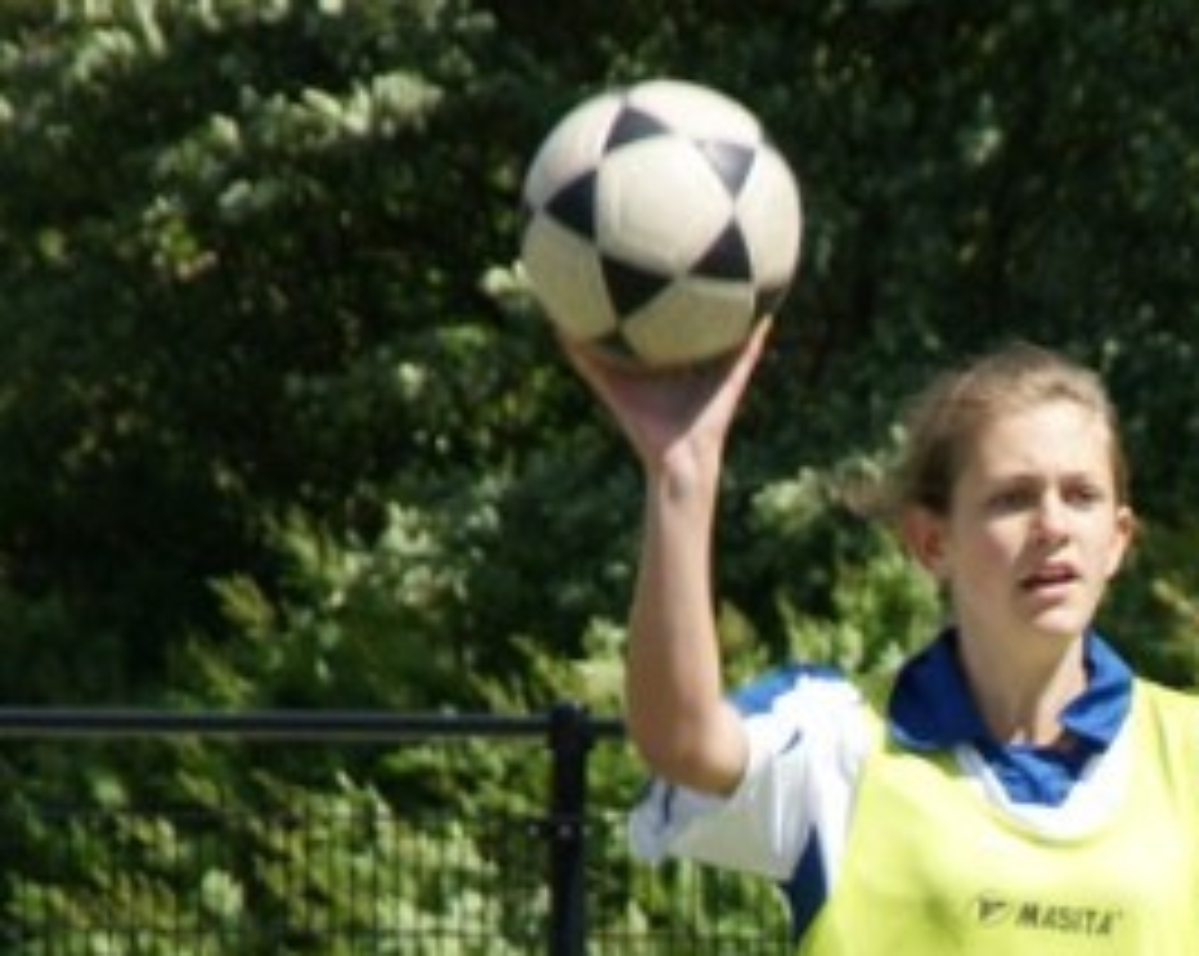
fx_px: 26585
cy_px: 1176
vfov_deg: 2.1
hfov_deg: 2.6
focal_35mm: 750
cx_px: 1168
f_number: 9
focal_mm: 180
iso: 200
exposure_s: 1/400
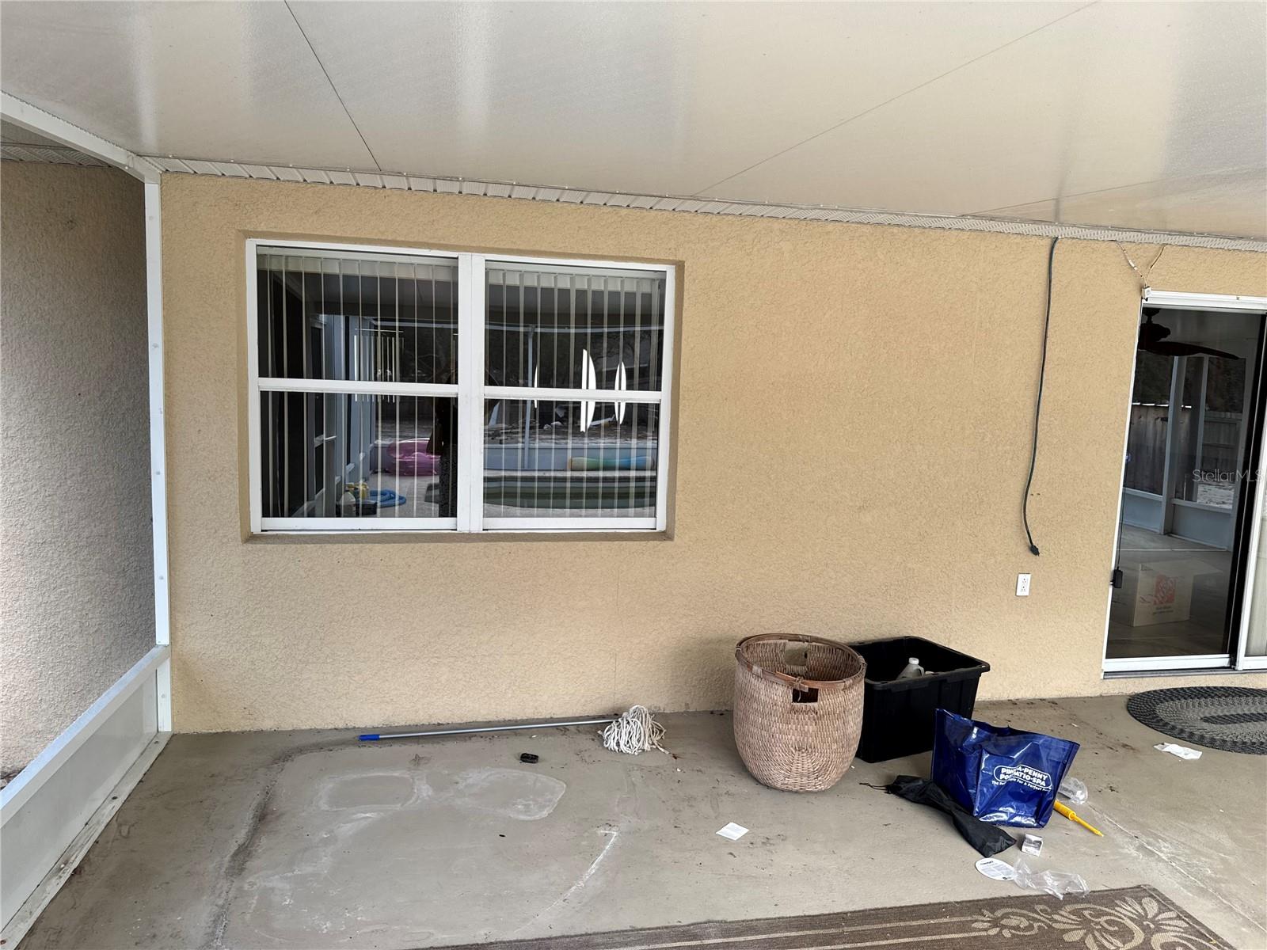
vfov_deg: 56.8
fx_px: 878
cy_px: 475
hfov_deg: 71.6
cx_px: 634
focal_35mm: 24
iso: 64
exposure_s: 1/171
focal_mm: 6.76
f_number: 1.78
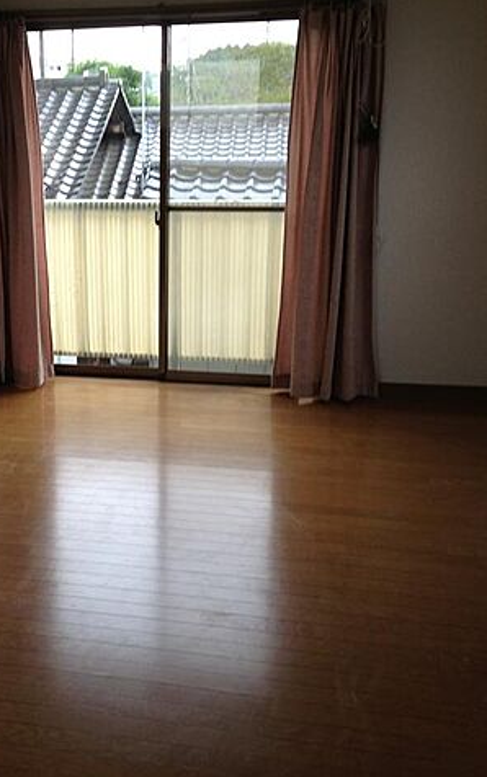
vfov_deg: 42.6
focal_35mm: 47
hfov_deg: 26.8
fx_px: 997
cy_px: 387
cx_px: 82
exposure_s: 1/40
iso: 64
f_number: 2.4
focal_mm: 4.13
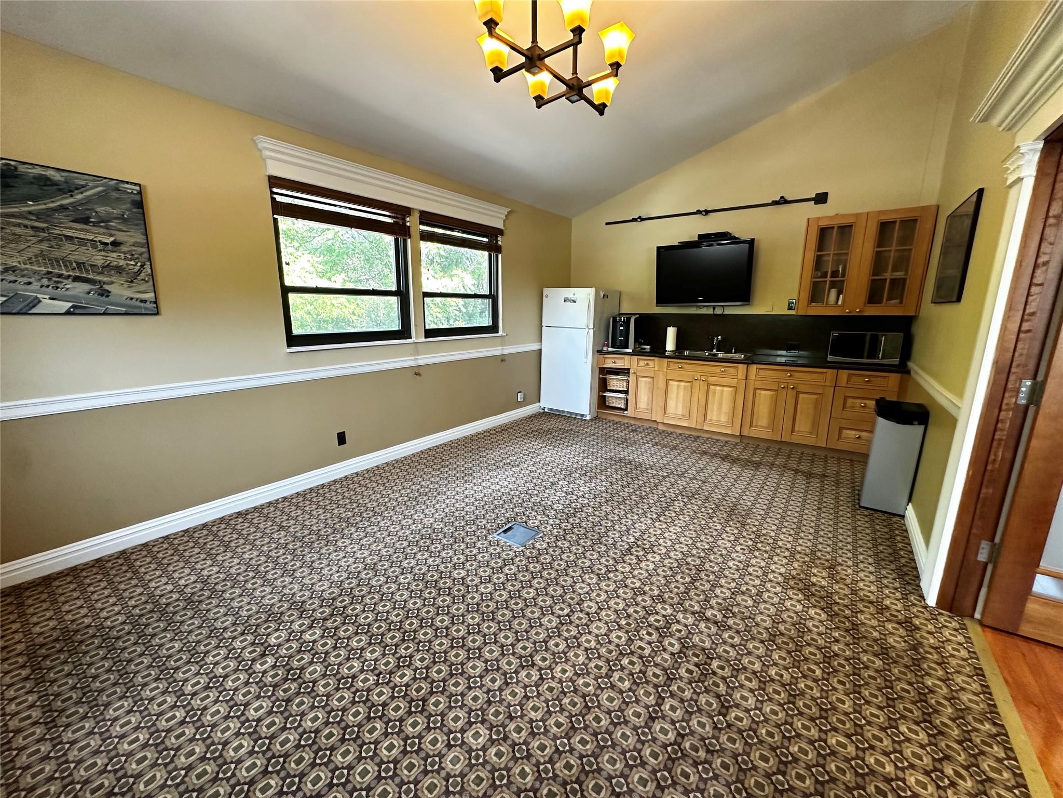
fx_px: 430
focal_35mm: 14
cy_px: 399
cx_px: 532
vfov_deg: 85.7
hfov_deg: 102.1
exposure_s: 1/120
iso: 320
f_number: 2.2
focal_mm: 2.22
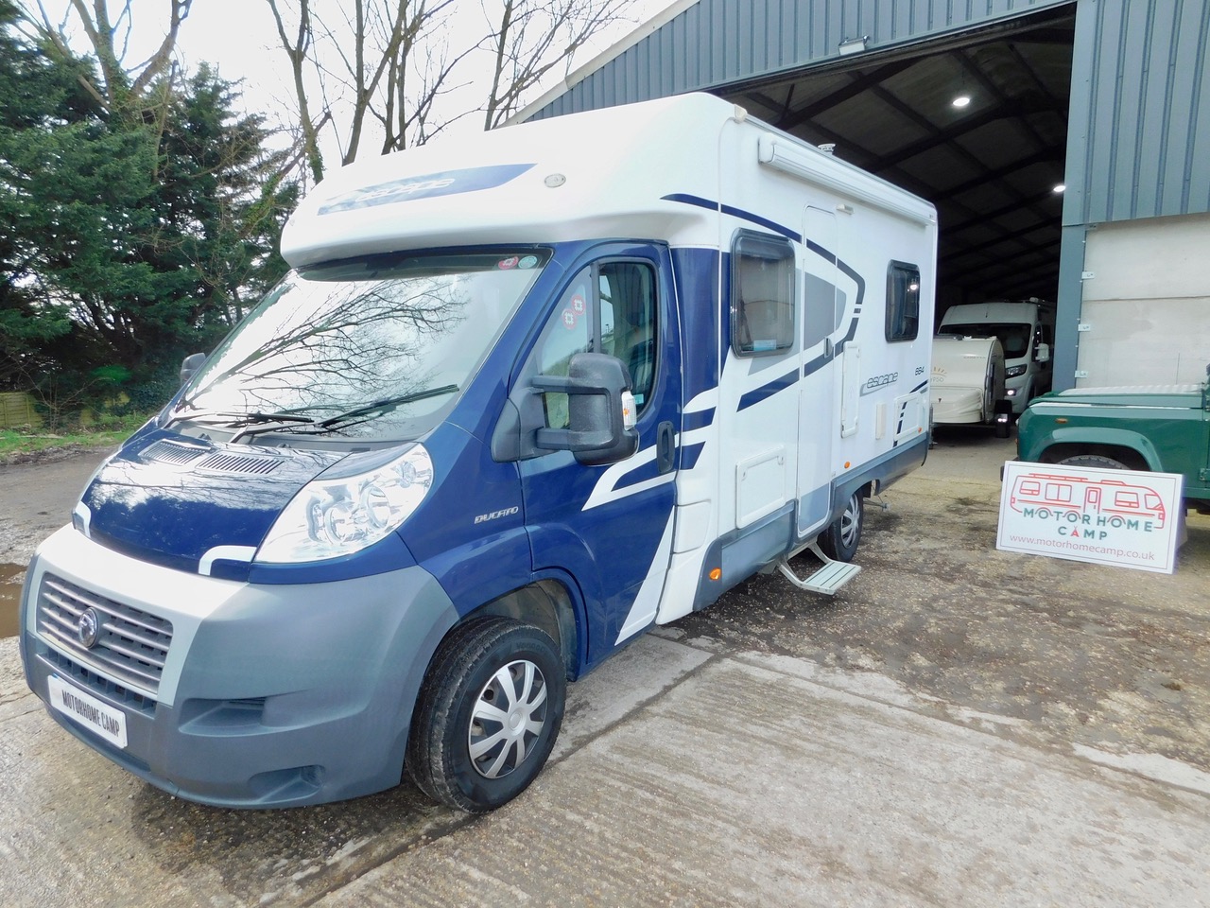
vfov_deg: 58.9
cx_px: 605
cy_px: 454
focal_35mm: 23
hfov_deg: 73.9
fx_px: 804
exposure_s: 1/320
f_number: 3
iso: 125
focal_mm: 4
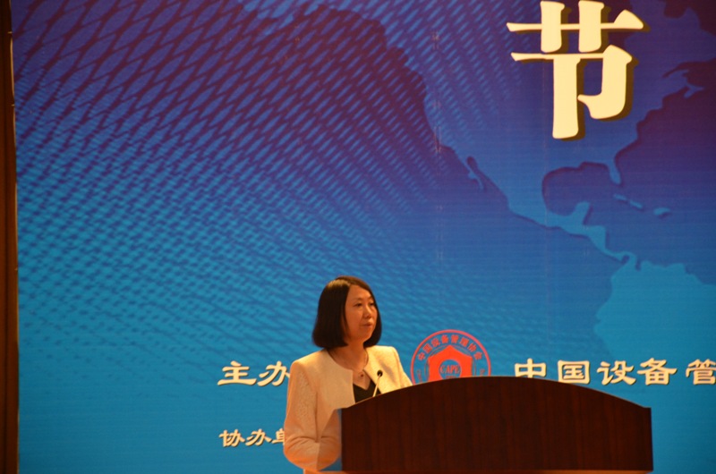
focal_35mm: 158
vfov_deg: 8.7
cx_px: 358
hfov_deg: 13.1
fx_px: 3126
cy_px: 237
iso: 1600
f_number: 5.6
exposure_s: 1/20
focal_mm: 105
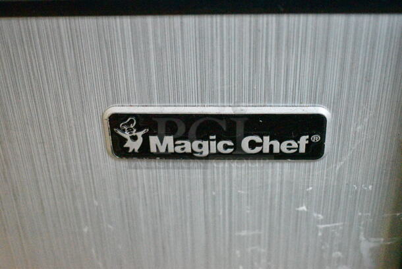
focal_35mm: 60
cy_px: 134
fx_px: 671
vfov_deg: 22.7
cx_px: 201
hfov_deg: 33.4
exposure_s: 1/640
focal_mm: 40
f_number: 4.8
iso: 22800
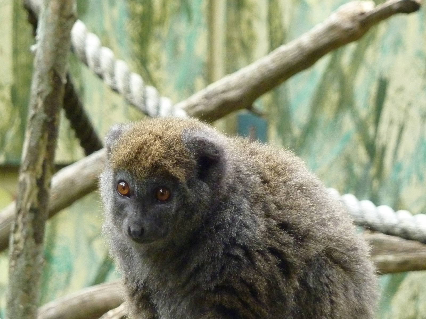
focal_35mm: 374
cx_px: 213
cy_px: 160
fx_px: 4603
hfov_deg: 5.3
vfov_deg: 4.0
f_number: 4.7
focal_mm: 42.6
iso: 500
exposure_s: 1/200
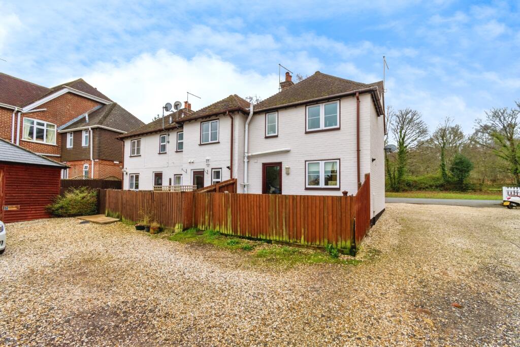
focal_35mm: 27
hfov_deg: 67.4
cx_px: 260
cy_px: 174
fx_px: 390
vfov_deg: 47.9
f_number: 6.3
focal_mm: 18
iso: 400
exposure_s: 1/160
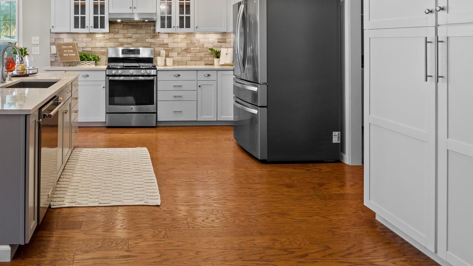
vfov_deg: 37.2
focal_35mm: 30
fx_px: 373
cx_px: 139
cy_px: 37
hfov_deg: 62.2
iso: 250
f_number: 11
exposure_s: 1.6
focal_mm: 13
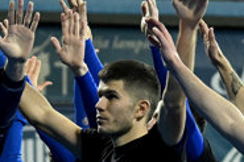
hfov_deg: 4.5
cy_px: 285
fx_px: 3074
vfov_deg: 3.0
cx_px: 259
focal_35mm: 454
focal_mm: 70
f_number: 4
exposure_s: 1/400
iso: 4000
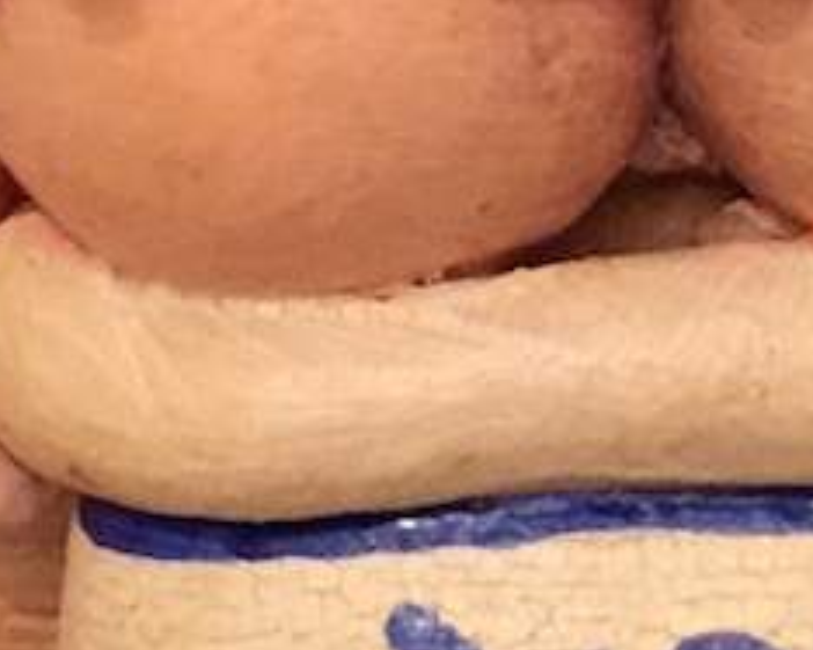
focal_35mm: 129
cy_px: -322
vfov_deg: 11.5
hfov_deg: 14.9
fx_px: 3103
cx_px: 625
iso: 250
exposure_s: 1/17
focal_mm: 4.15
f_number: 2.2
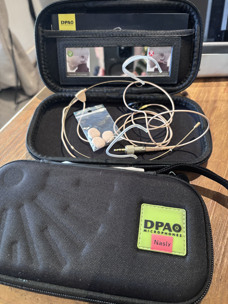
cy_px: 152
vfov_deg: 67.3
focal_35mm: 26
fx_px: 228
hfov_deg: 53.1
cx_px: 114
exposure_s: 1/33
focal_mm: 5.96
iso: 400
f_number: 1.6
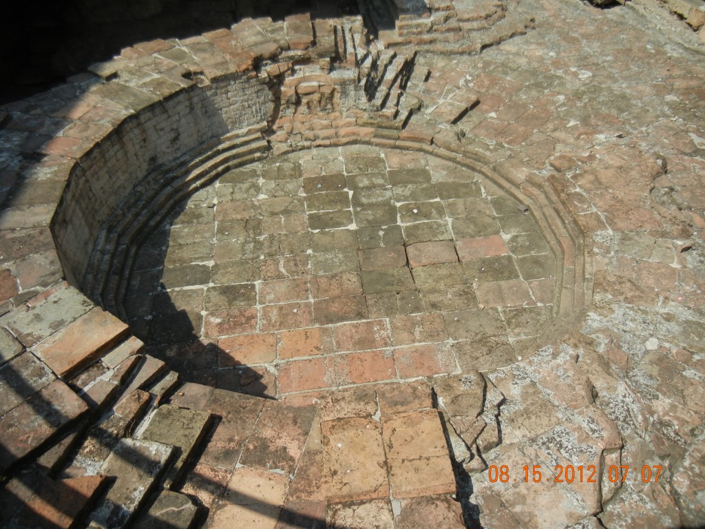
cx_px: 352
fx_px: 611
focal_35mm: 30
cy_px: 264
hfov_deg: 60.0
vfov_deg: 46.8
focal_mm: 5.4
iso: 160
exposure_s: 1/423
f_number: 7
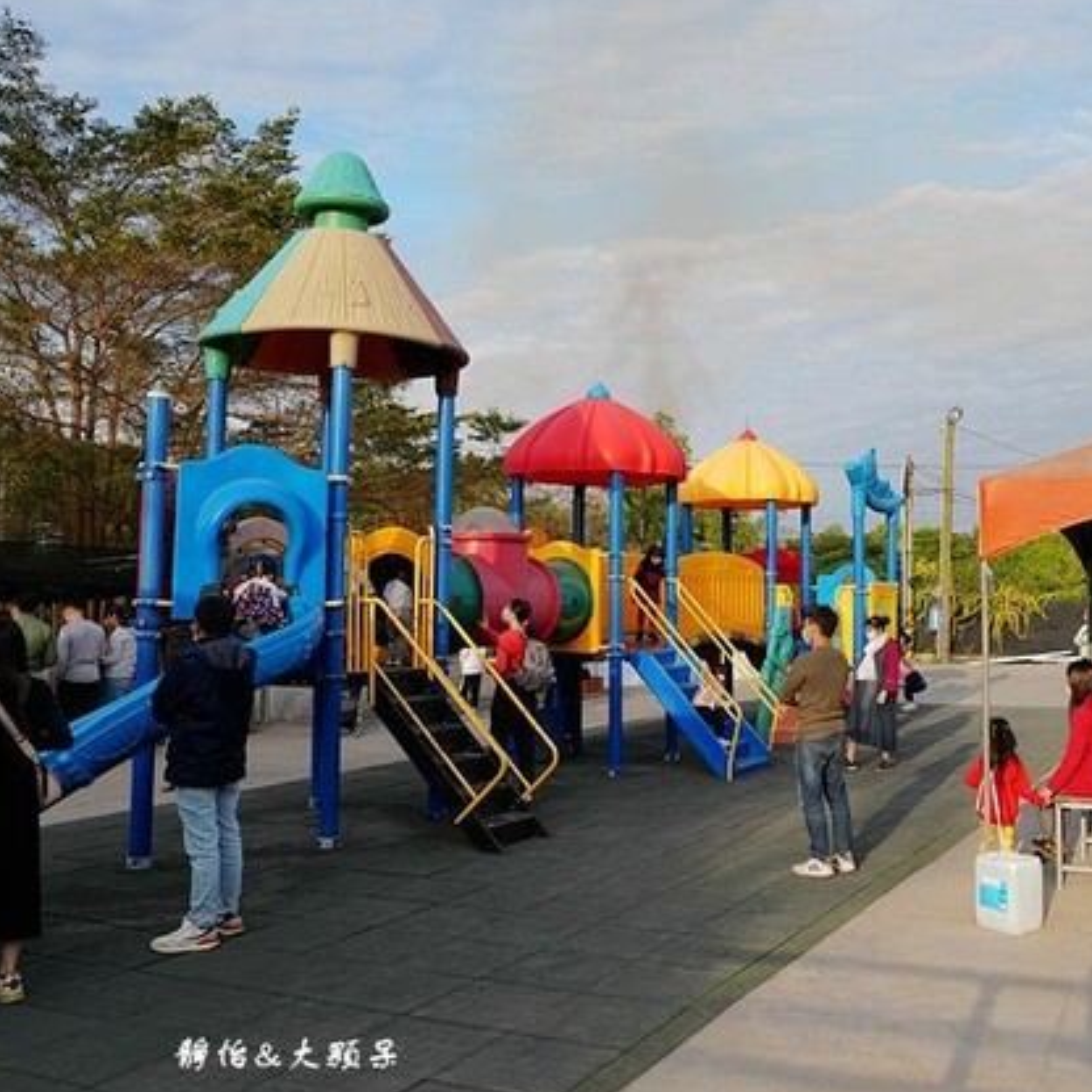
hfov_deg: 48.5
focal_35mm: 33
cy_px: 520
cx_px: 769
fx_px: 1178
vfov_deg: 49.7
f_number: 6.3
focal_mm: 19
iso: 80
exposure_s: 1/160
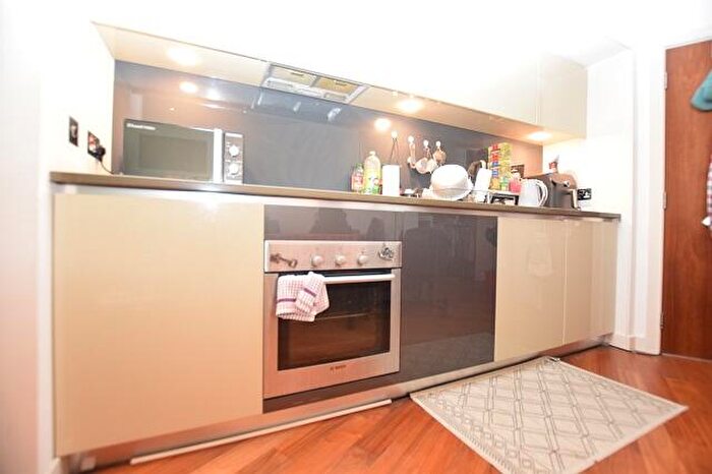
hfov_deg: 100.4
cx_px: 356
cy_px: 237
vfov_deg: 77.3
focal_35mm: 15
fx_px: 297
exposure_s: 1/60
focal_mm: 10
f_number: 3.5
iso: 800
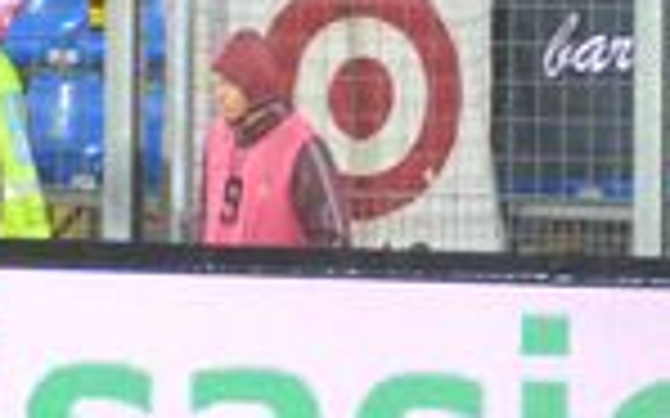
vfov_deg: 0.8
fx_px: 31888
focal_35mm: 1747
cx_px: 571
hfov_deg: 1.2
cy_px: -389
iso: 3200
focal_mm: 300
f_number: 5.6
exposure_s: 1/100
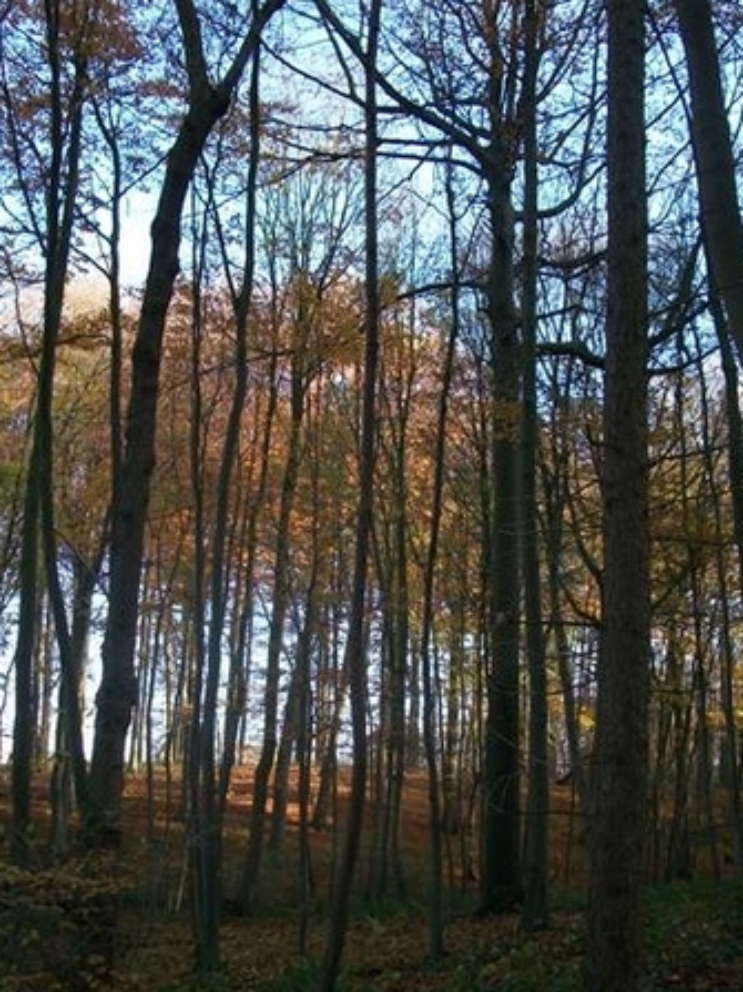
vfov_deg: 43.8
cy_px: 533
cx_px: 306
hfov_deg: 33.5
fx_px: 1231
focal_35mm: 43
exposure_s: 1/125
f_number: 2.9
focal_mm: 5.7
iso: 80
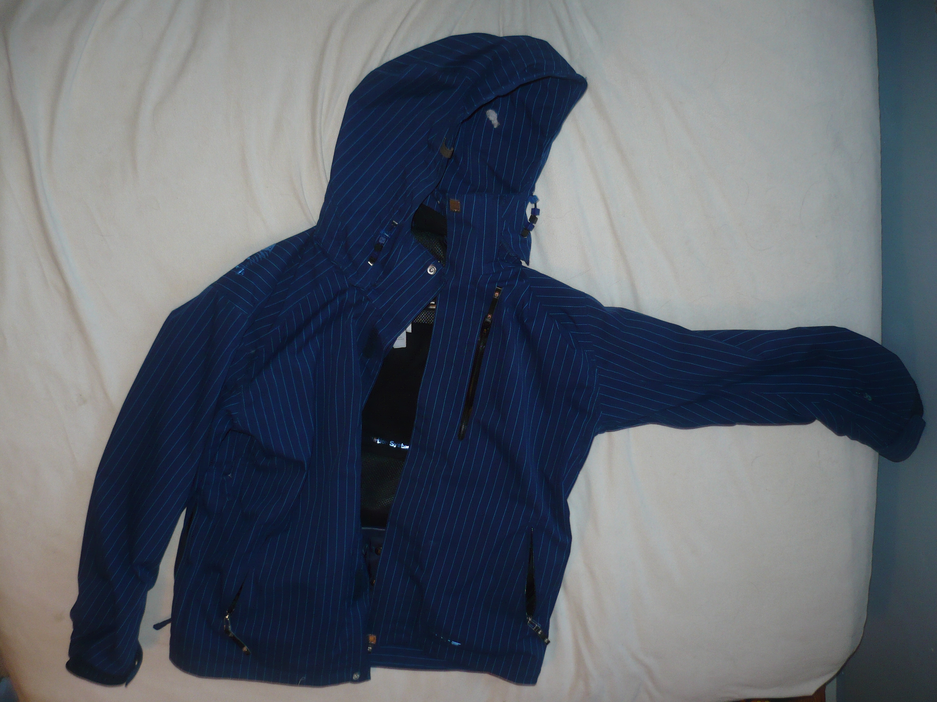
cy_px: 351
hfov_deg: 52.6
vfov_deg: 40.7
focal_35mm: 35
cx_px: 468
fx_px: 947
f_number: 2.8
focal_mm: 5.8
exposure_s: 1/30
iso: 100
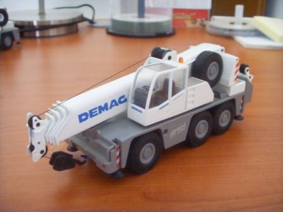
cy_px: 106
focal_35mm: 39
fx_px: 319
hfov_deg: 47.9
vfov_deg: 36.8
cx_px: 142
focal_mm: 6.6
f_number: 3.5
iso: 150
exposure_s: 1/3
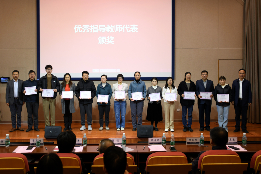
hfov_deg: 55.8
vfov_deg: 38.9
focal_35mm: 34
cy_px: 87
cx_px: 130
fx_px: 247
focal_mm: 23
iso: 320
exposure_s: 1/40
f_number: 3.8
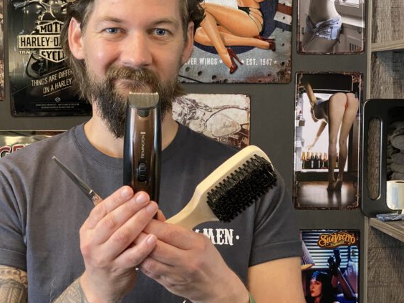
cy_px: 124
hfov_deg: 29.3
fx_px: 770
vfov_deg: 22.2
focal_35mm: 66
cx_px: 157
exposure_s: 1/49
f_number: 2
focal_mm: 6
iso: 500
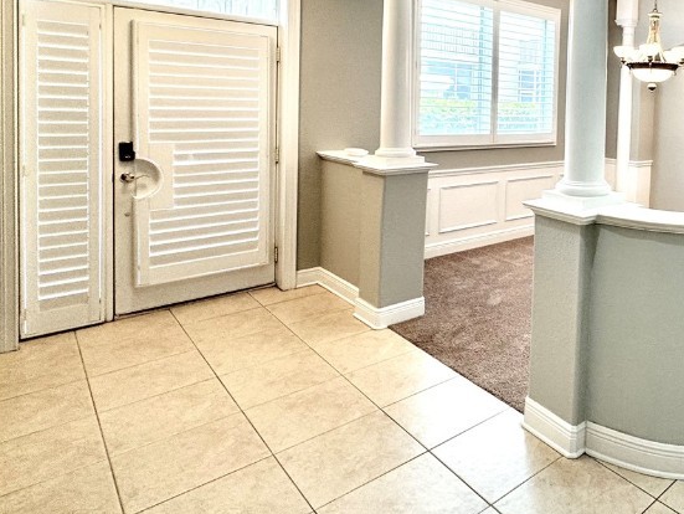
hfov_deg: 57.1
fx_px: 514
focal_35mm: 26
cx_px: 626
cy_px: 129
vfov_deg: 50.9
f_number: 2.2
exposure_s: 1/120
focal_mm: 2.22
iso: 100
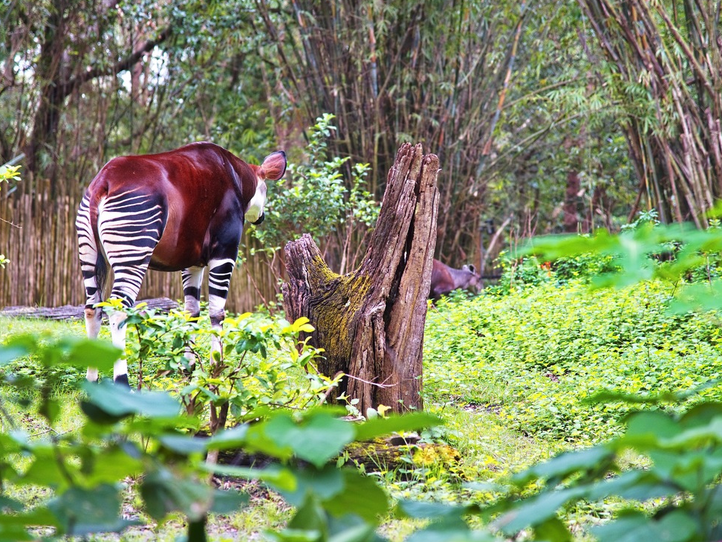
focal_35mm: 152
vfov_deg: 9.8
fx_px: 3170
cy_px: 225
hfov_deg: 13.0
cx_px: 360
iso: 720
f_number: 4
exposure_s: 1/250
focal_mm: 120
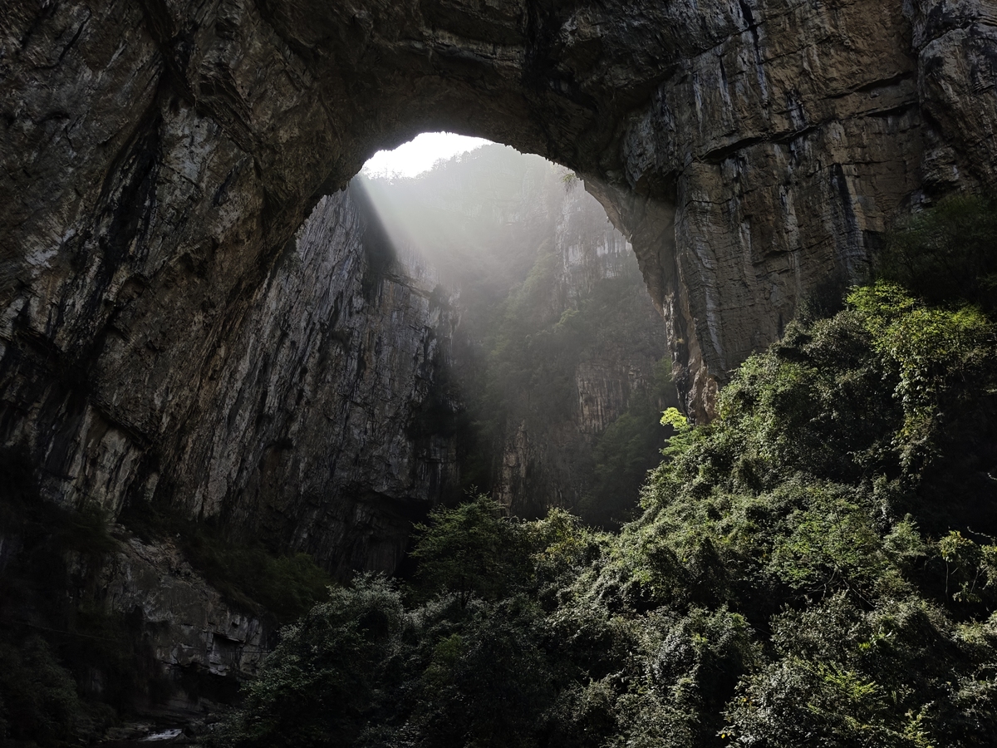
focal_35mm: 30
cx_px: 498
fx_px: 864
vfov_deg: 46.8
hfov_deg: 60.0
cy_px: 374
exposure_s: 1/2479
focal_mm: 8.72
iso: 50
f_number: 1.63
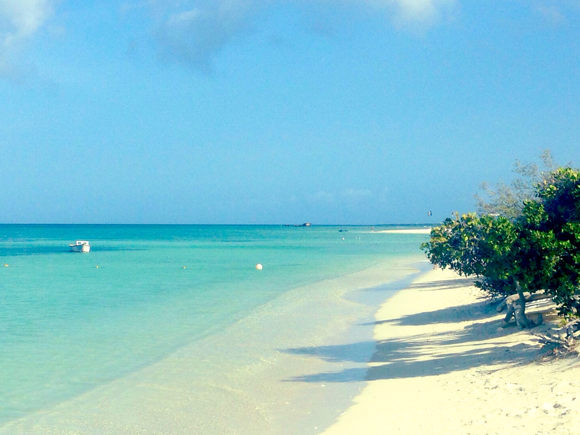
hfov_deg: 26.6
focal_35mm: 73
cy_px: 177
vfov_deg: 20.1
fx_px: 1223
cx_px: 224
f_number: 2.4
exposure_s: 1/2710
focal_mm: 4.12
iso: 50
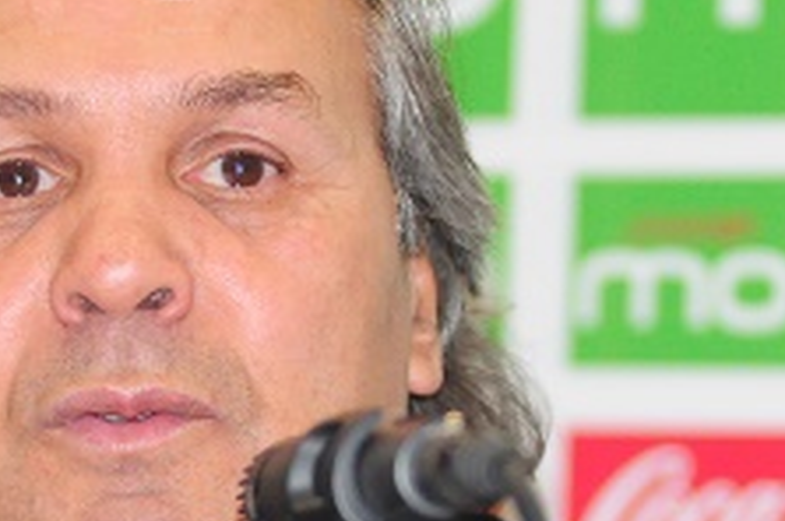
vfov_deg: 4.5
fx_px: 6597
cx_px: 257
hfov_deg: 6.8
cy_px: 451
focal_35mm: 303
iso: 1600
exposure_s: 1/250
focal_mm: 70
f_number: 2.8
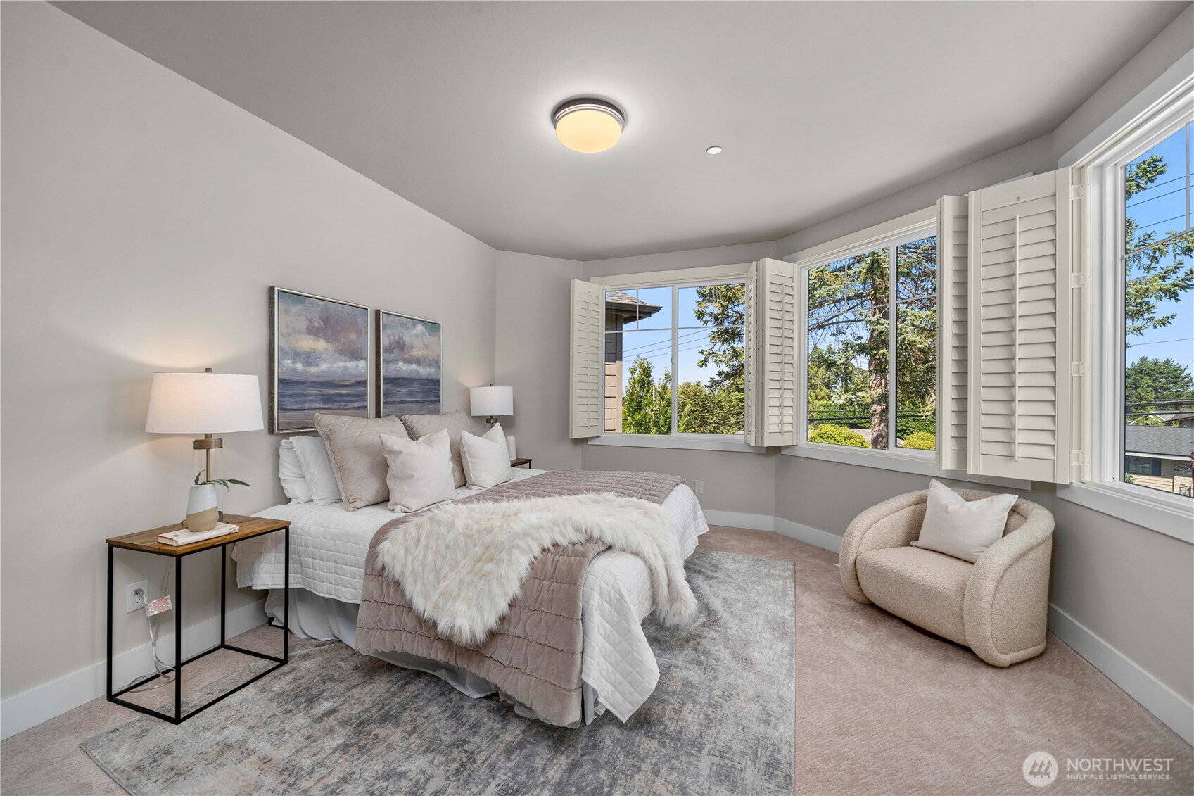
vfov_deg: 85.4
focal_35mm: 13
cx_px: 597
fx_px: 431
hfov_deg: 108.3
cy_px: 398
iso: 500
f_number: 6.7
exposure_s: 1/30
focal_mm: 13
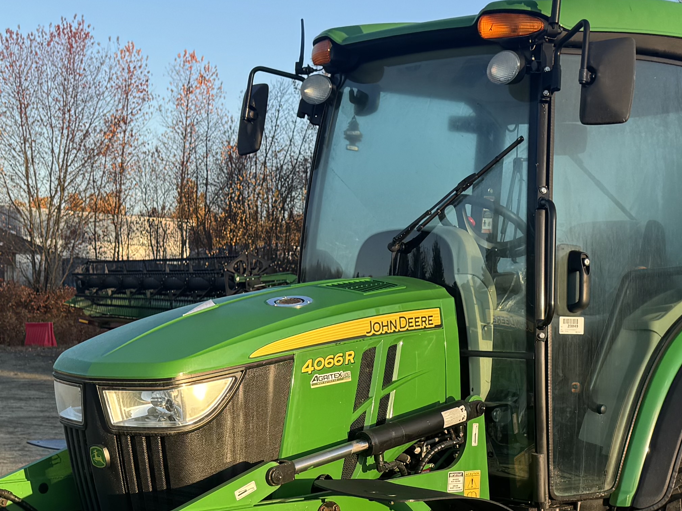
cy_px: 477
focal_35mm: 68
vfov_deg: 21.1
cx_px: 435
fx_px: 1340
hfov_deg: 28.4
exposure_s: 1/1026
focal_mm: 6.76
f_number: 1.78
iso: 80
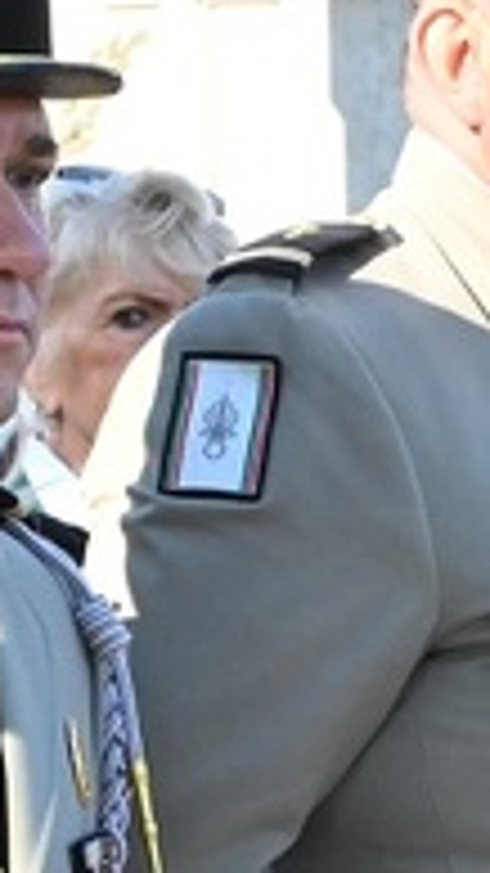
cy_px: 814
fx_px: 6820
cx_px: 1407
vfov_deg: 7.3
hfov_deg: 4.0
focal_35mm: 295
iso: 10000
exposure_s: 1/2000
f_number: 11
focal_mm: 69
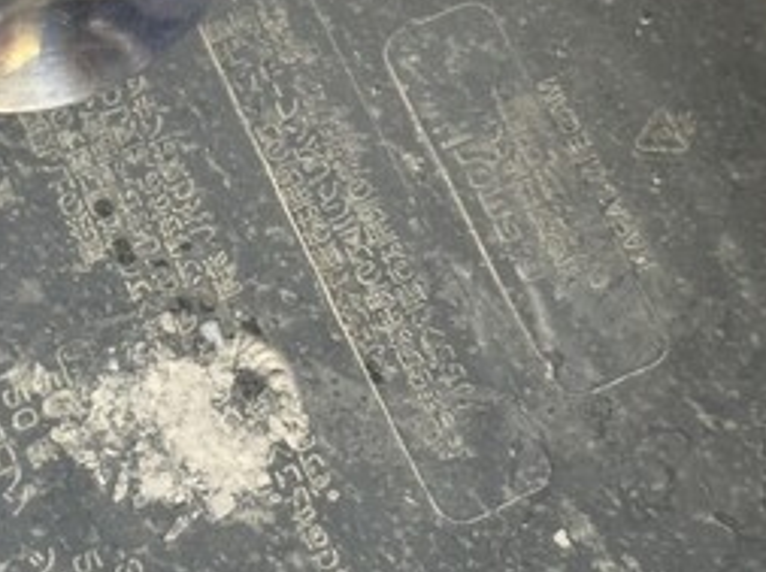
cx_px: 248
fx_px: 2519
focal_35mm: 114
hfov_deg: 17.2
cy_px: 151
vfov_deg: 12.9
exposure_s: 1/243
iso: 100
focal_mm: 6.76
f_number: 1.78
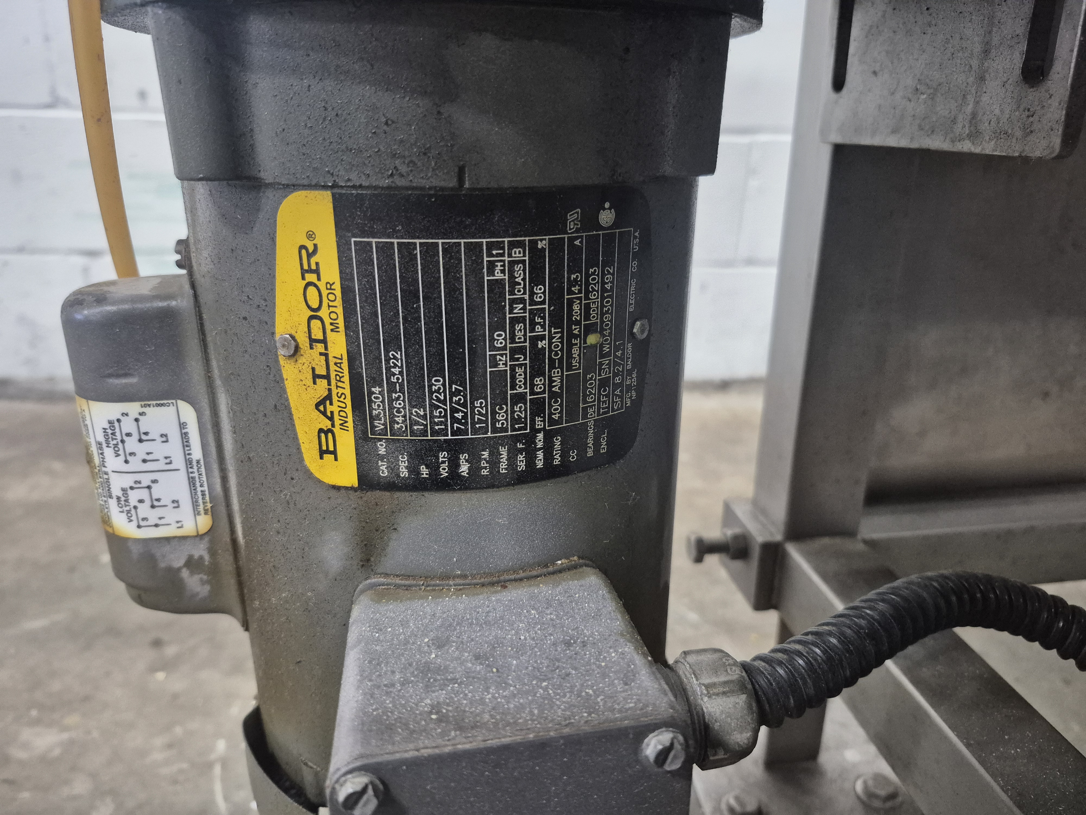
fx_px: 722
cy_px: 408
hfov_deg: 73.9
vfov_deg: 58.9
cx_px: 543
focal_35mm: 23
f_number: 1.8
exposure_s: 1/120
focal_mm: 5.4
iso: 1000
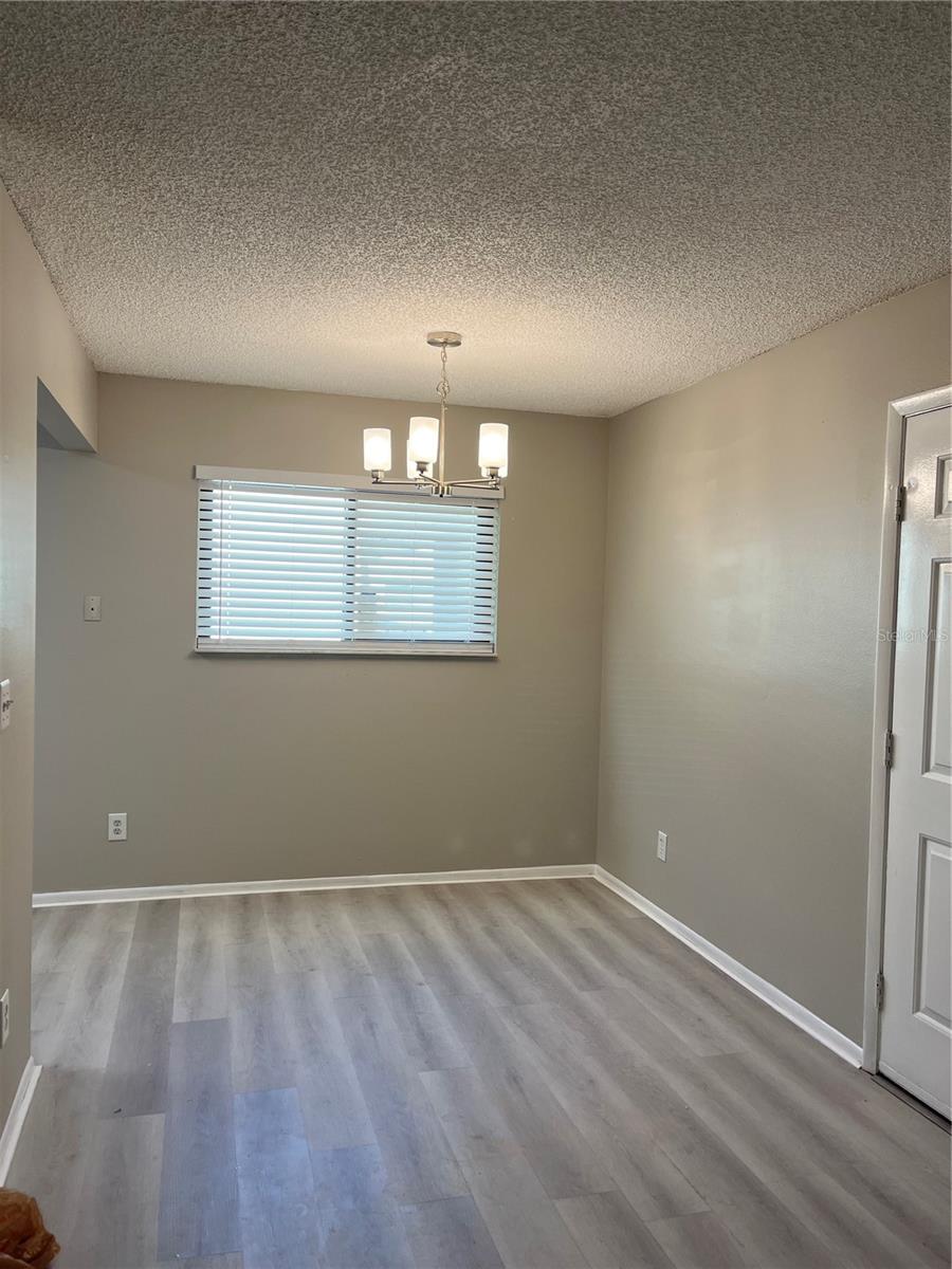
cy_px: 634
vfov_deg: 67.3
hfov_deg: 53.1
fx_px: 953
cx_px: 476
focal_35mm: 26
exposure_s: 1/120
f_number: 1.6
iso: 64
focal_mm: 5.1
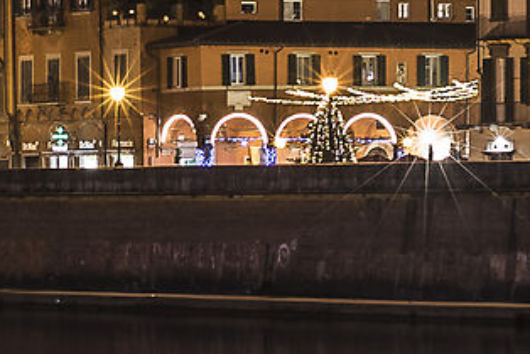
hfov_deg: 5.3
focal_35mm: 382
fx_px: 5629
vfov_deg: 3.6
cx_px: -361
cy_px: 216
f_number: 4
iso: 100
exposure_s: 1.3
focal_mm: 50
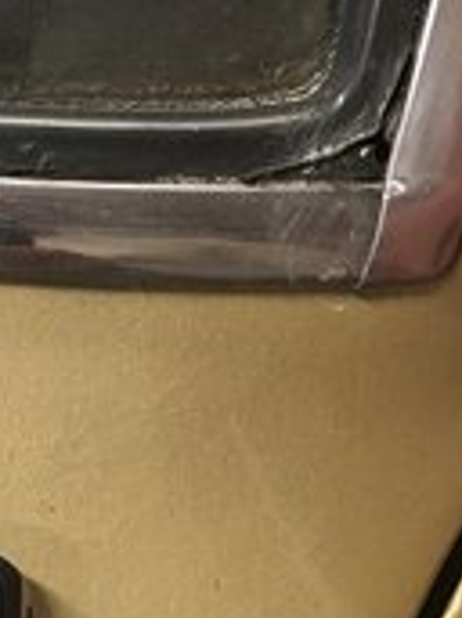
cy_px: 607
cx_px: -40
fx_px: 1212
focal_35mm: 68
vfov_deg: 27.1
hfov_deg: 20.6
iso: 125
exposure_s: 1/30
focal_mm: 4.15
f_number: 2.2
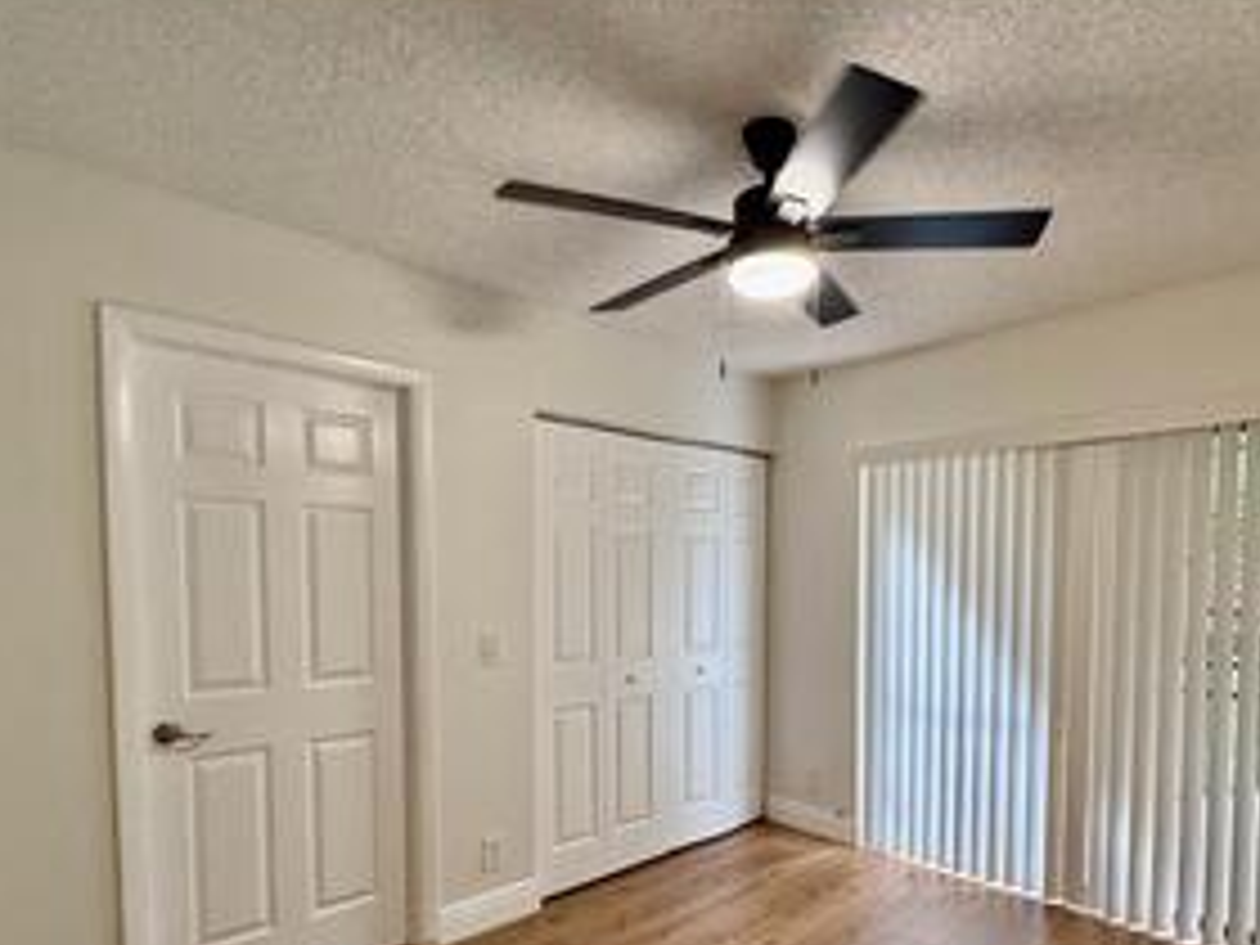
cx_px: 734
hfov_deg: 81.1
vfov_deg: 64.6
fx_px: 728
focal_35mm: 20
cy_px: 612
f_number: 2.2
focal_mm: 2.22
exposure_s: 1/120
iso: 320
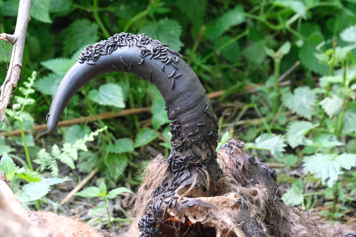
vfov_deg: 11.4
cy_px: 118
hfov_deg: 17.1
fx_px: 1187
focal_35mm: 120
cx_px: 178
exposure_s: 1/100
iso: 1600
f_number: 5.6
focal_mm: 80
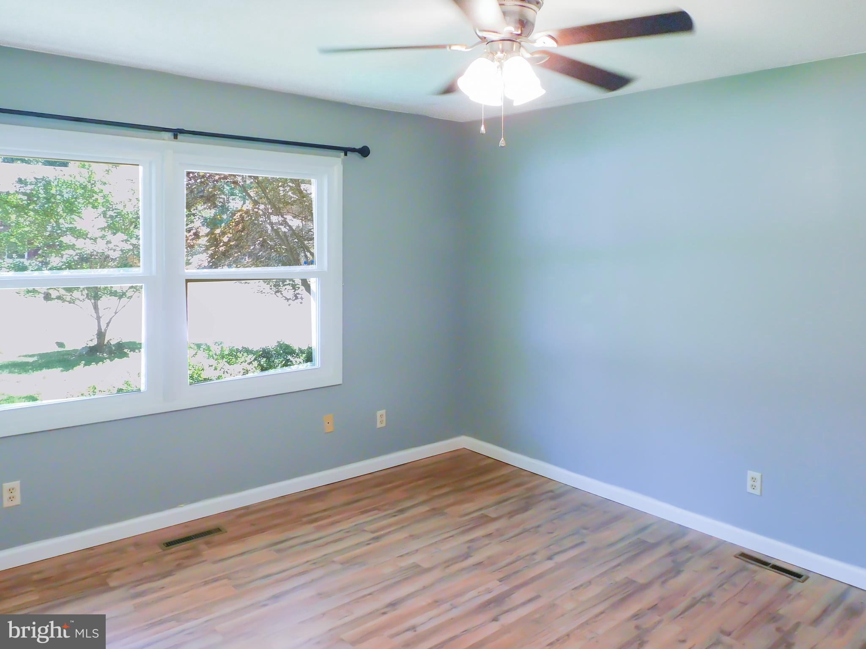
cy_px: 324
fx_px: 600
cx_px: 433
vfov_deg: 56.8
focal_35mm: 24
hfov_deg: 71.6
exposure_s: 1/30
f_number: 3.3
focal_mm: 4.3
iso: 160
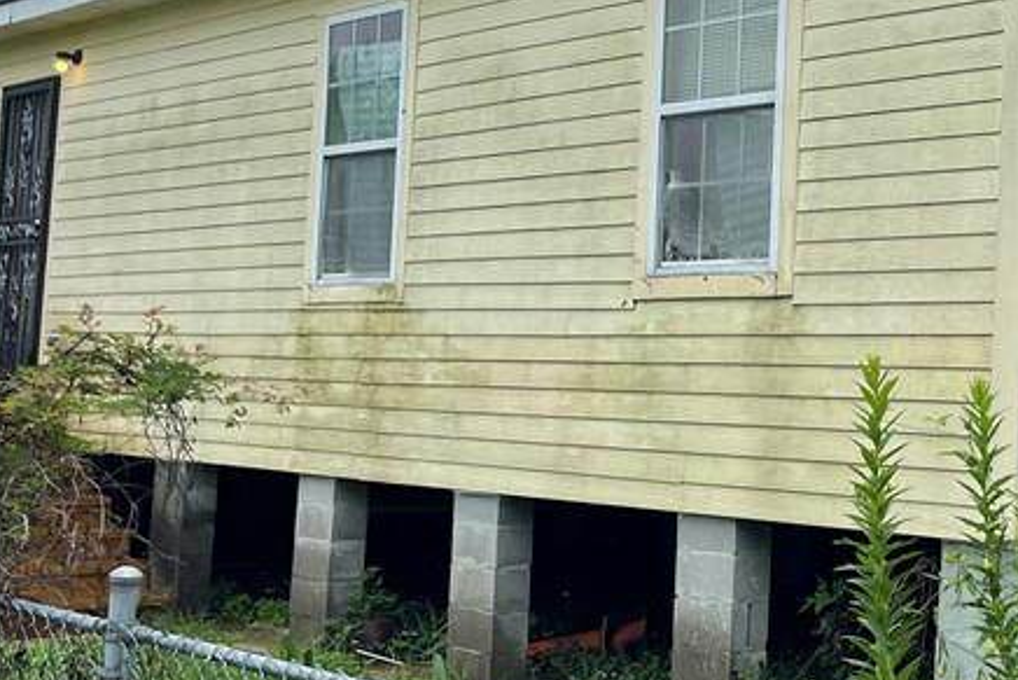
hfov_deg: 29.5
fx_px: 1725
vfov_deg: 22.2
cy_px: 257
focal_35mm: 61
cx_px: 1132
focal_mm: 5.1
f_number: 1.6
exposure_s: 1/1266
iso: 32
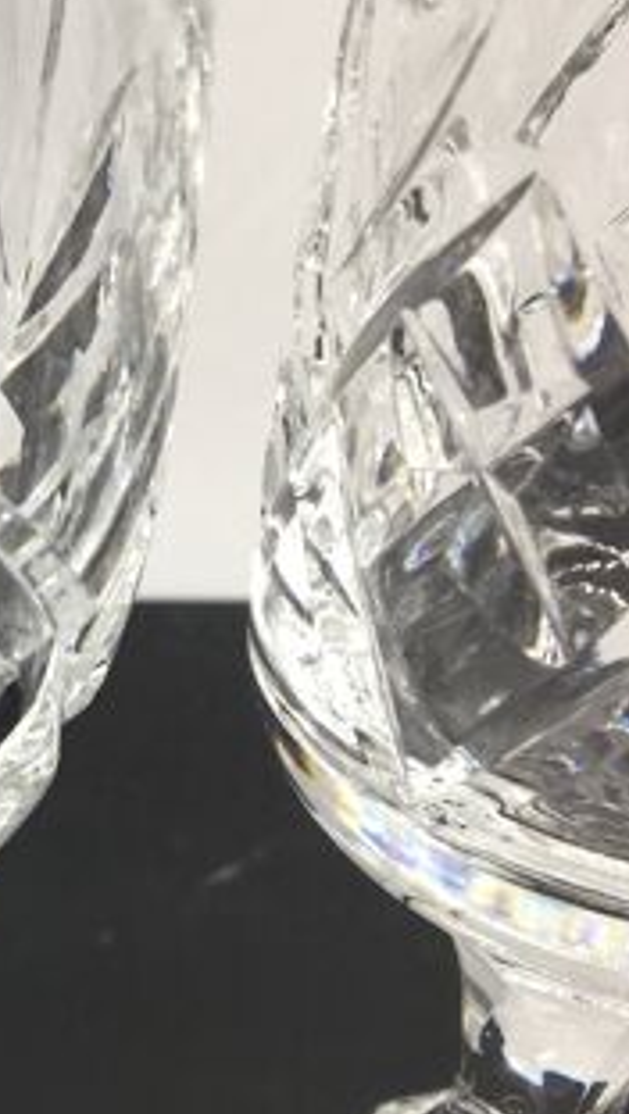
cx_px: -411
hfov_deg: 13.7
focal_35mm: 81
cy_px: 771
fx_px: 2397
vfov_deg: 26.0
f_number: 2.2
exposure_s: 1/100
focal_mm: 4.15
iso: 40
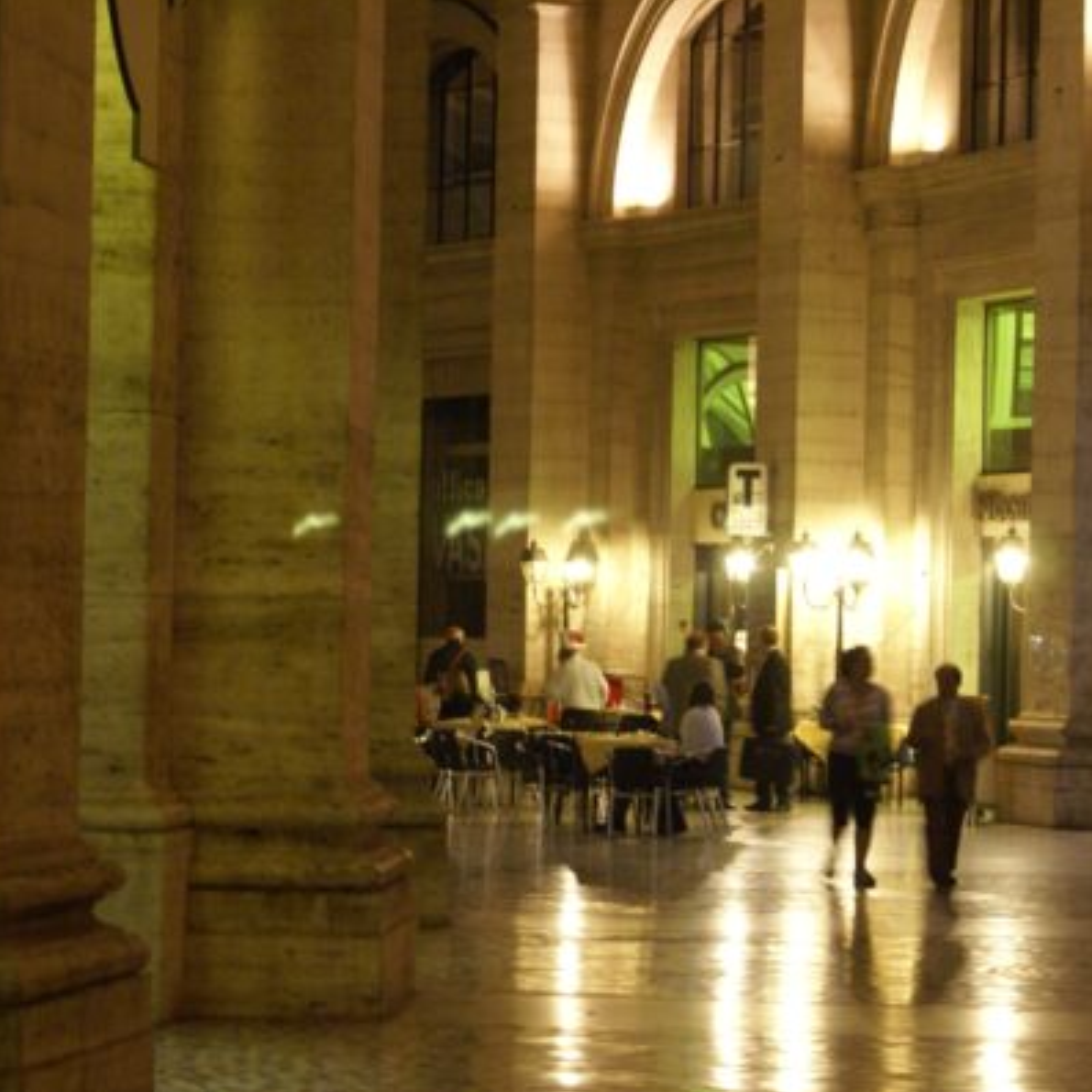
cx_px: 668
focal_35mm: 135
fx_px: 4818
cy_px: 542
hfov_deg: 12.9
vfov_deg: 12.9
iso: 800
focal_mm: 70
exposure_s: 1/4
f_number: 5.6
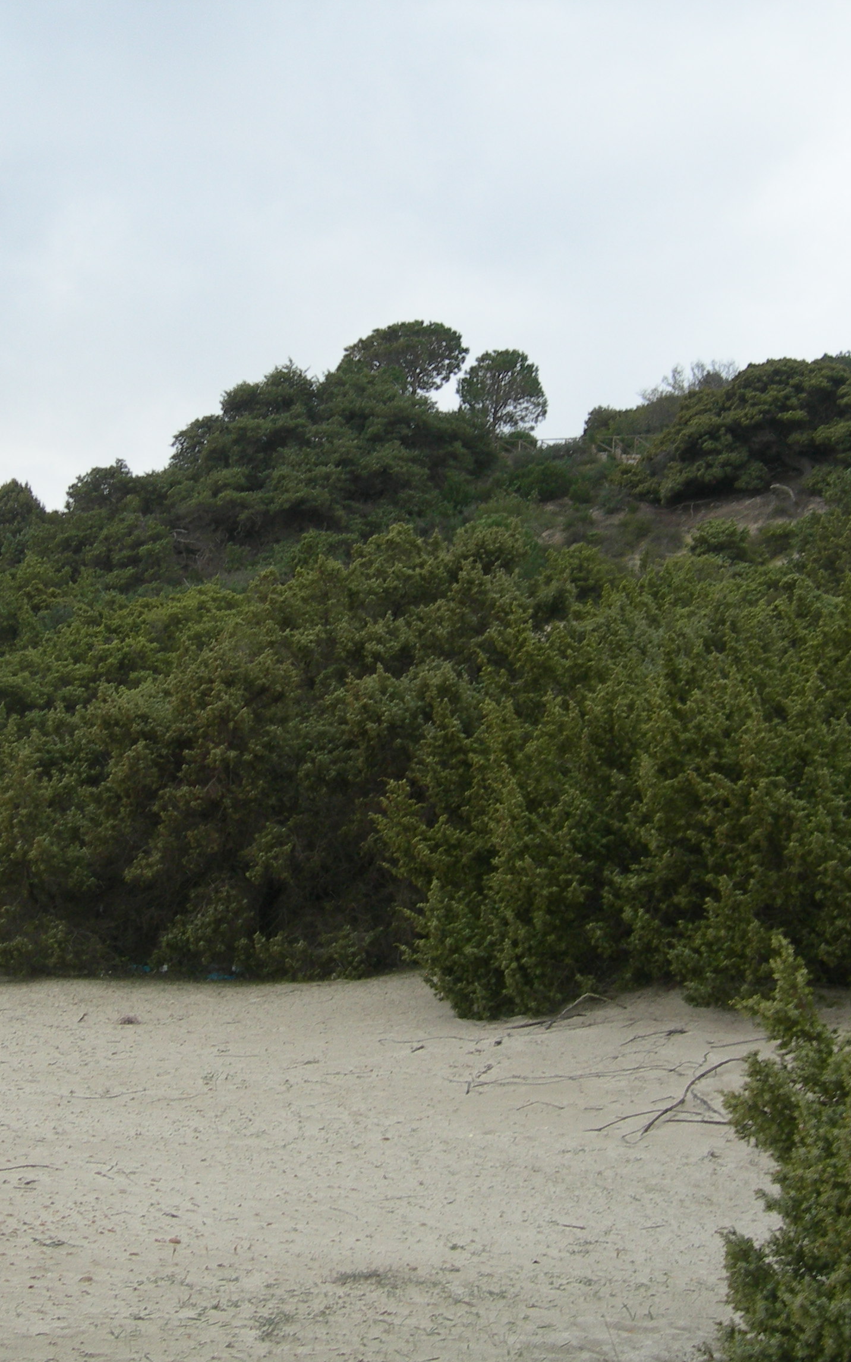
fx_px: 2004
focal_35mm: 54
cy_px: 678
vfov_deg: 37.5
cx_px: 276
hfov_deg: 23.9
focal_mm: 7.8
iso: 50
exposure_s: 1/230
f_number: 2.8
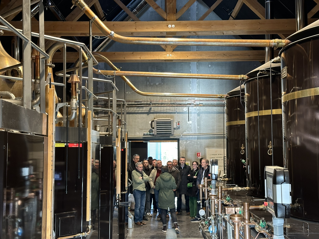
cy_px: 120
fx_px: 442
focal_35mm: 48
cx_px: 160
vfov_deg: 30.3
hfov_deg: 39.7
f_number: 1.78
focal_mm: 6.86
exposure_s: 1/60
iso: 160
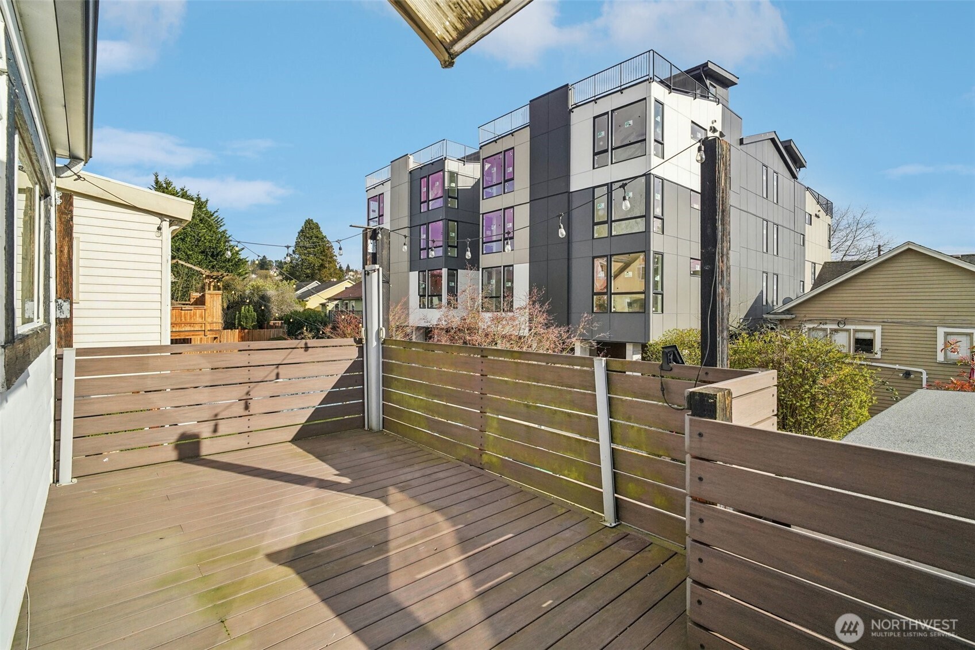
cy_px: 325
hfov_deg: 96.7
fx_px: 433
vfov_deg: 73.7
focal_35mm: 16
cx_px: 488
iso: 1600
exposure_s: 1/2000
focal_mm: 16
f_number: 7.1
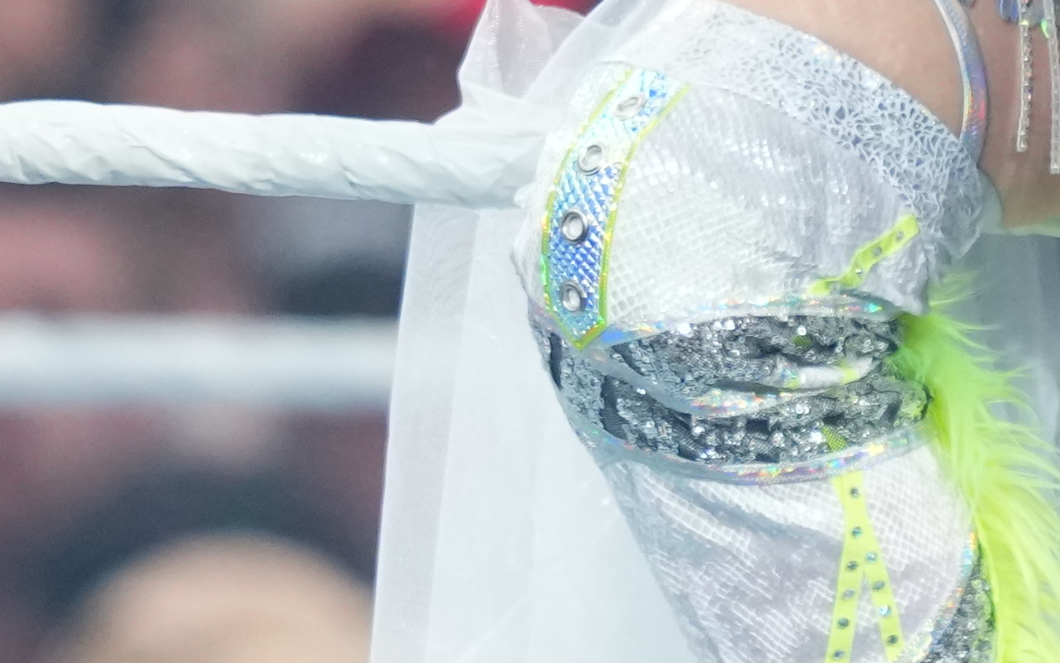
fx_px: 79425
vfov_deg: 0.5
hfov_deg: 0.8
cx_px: 1067
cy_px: 147
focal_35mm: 2749
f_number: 2.8
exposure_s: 1/800
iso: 1600
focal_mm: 400
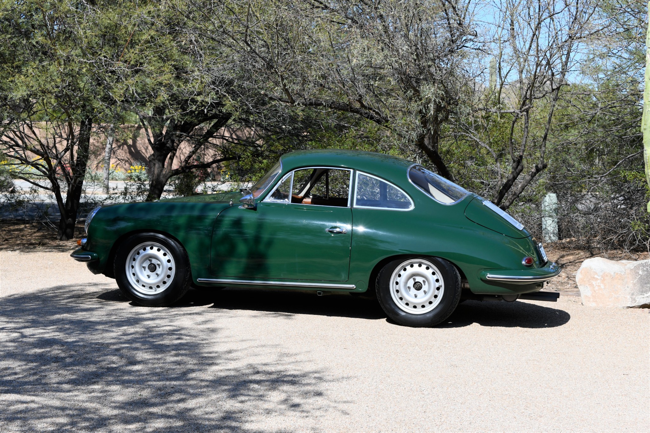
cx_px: 325
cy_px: 216
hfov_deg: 28.1
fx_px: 1300
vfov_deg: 18.9
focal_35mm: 72
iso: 100
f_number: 9
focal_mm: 48
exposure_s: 1/320
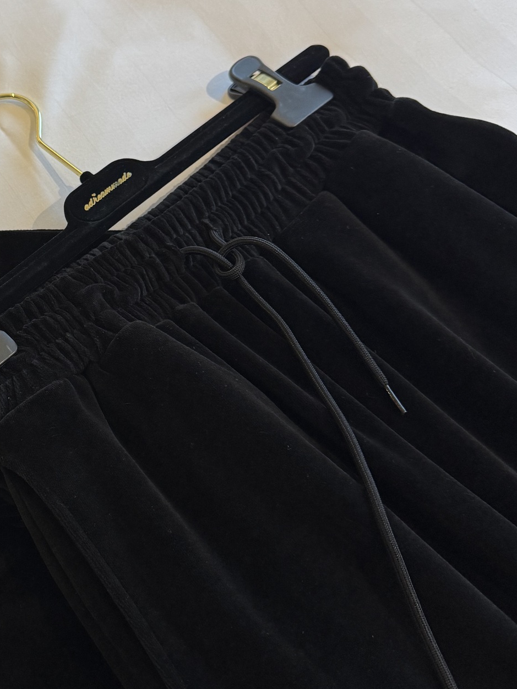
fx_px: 916
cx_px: 39
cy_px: 289
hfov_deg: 30.0
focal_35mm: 46
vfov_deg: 41.1
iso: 200
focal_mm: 6.76
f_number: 1.78
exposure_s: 1/65
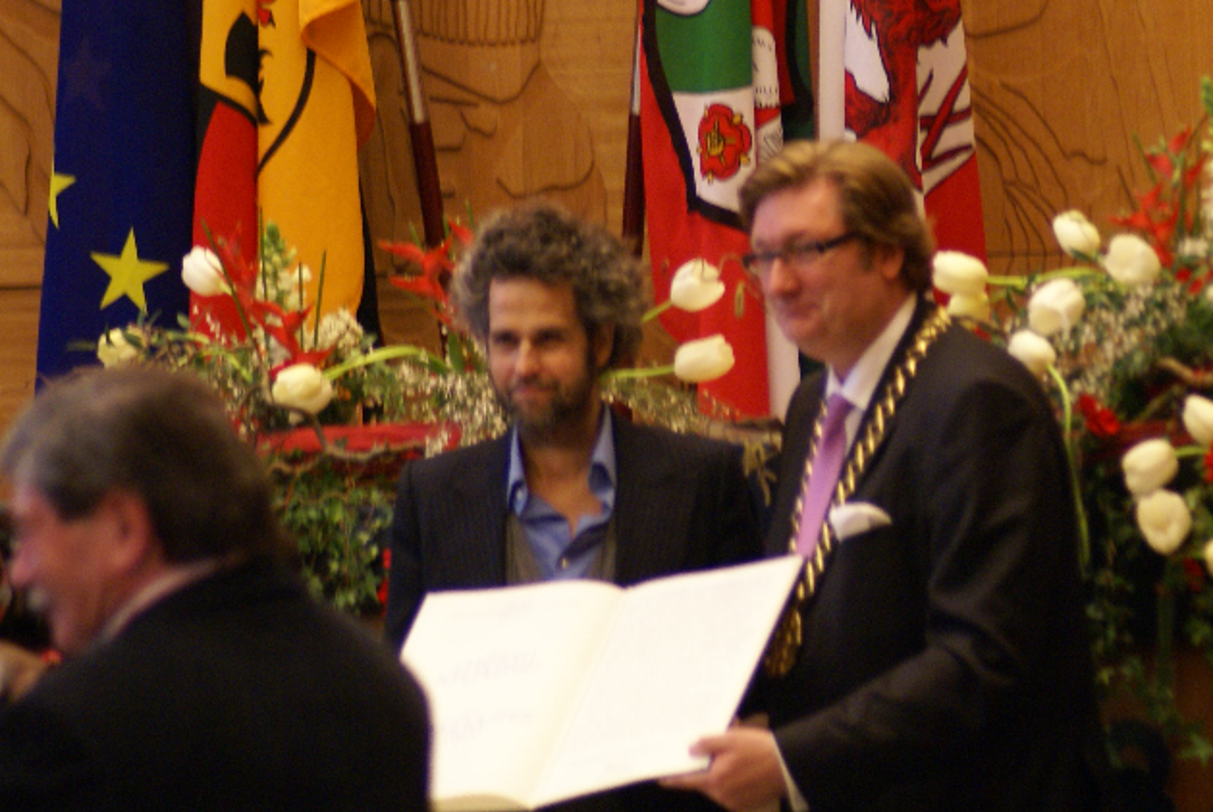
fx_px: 11126
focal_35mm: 330
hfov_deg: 6.2
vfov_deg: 4.2
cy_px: 194
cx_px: 708
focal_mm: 135
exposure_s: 1/30
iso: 400
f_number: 4.5
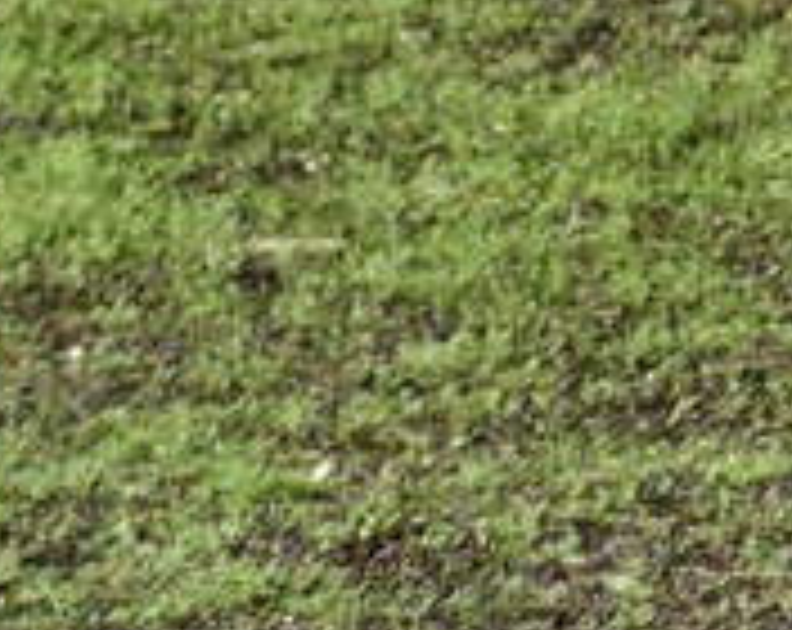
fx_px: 39994
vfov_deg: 0.9
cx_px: 1969
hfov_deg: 1.1
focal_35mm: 1710
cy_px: -2430
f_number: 9
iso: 200
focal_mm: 200
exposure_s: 1/320
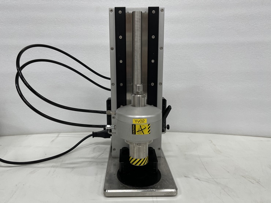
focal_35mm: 26
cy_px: 102
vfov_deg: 53.1
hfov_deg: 67.3
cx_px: 136
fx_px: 204
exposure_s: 1/120
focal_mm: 5.1
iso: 80
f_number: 1.6
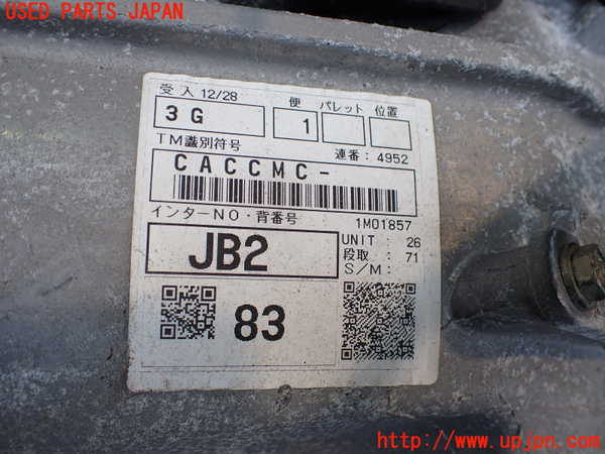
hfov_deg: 60.0
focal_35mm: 30
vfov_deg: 46.8
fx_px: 524
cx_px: 302
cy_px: 227
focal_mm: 5.4
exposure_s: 1/125
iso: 160
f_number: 2.3
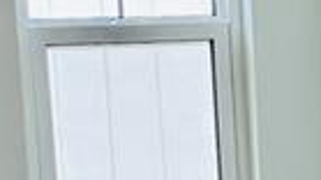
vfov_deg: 5.3
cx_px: 462
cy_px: 293
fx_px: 1914
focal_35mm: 225
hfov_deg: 9.4
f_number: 1.78
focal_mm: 6.76
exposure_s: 1/202
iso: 80
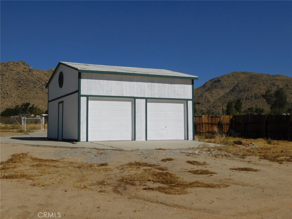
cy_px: 110
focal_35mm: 45
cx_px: 146
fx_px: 380
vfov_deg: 32.2
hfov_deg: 42.1
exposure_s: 1/1250
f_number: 7.4
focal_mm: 8
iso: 125
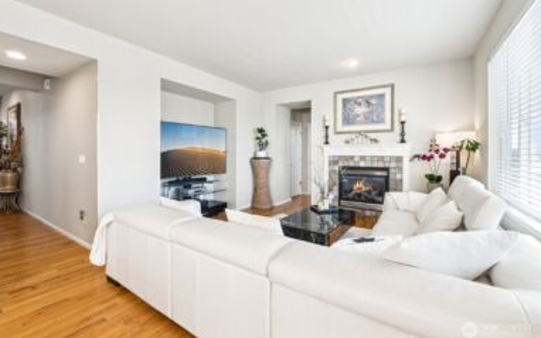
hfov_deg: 97.7
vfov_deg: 71.1
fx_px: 236
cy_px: 153
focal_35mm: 16
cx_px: 259
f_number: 9
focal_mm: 10
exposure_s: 1/6
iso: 200
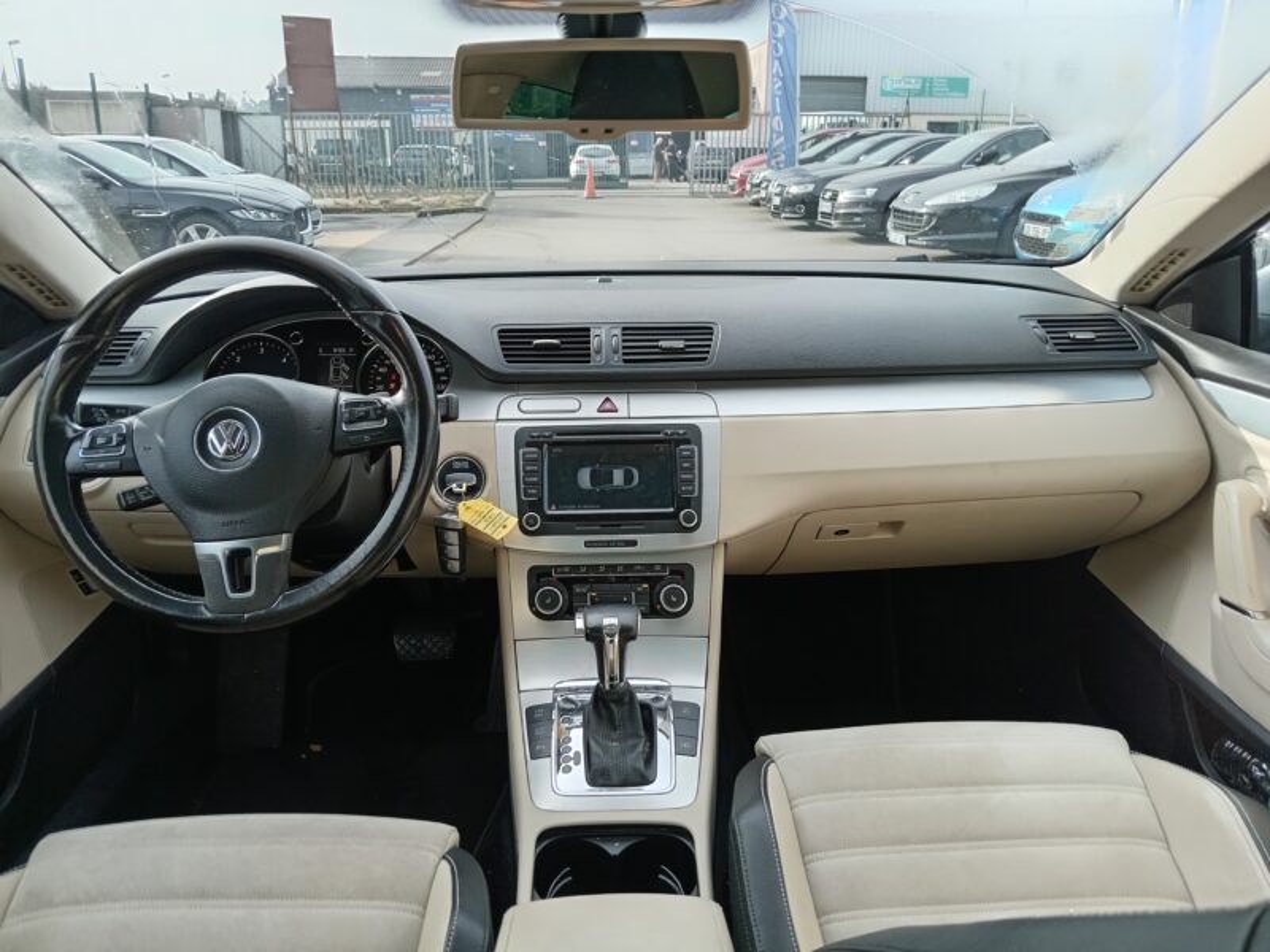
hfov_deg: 69.4
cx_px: 635
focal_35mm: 25
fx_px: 917
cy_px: 476
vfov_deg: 54.9
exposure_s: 1/100
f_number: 1.8
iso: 138
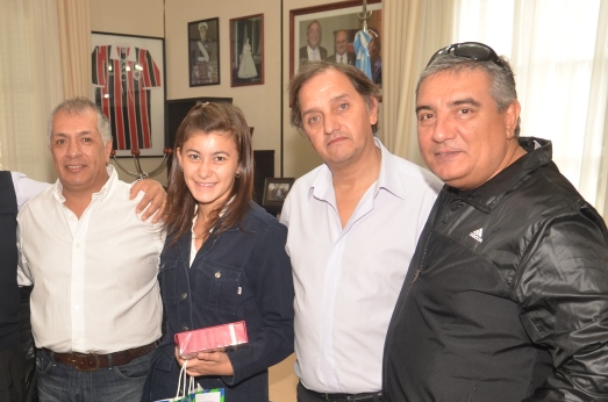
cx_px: 140
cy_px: 383
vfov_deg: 14.3
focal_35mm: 94
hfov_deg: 21.5
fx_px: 1584
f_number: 5
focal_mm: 32
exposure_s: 1/60
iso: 200
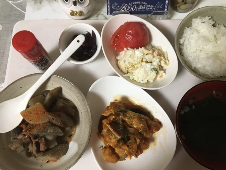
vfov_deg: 48.2
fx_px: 189
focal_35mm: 29
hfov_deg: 61.7
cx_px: 113
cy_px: 85
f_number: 2.2
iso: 200
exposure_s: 1/24
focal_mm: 4.15
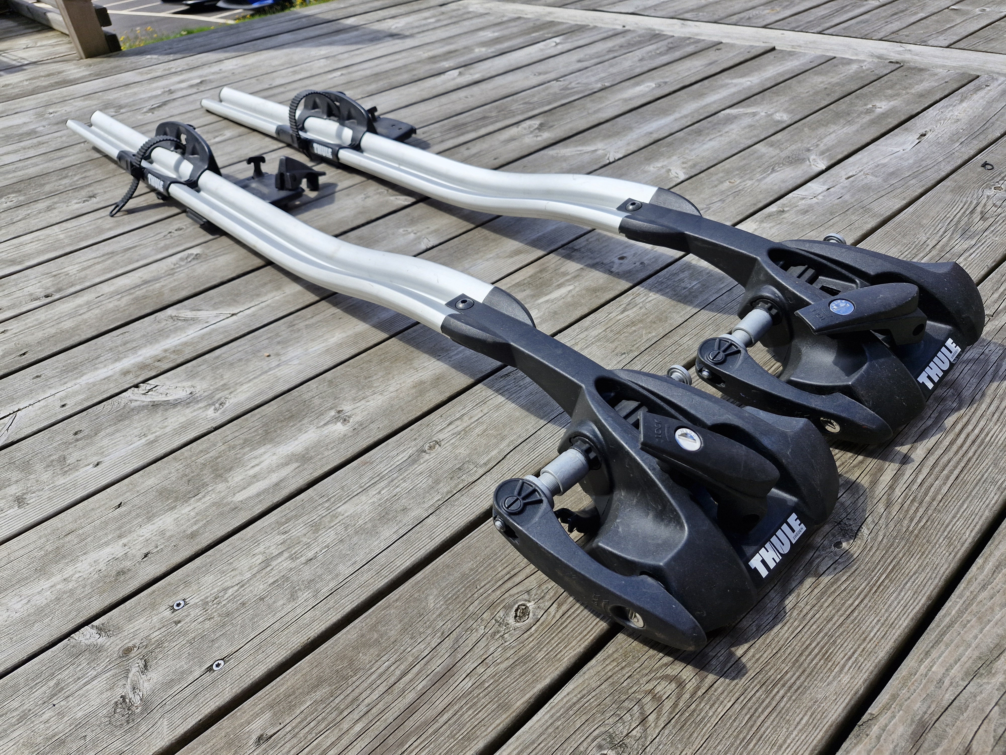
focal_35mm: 23
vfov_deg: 58.9
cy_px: 378
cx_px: 503
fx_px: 668
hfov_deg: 73.9
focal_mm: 5.54
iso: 50
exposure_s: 1/1244
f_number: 1.8
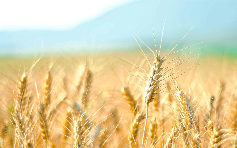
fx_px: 659
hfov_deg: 20.4
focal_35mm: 102
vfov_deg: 12.8
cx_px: 140
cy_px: 90
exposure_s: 1/2000
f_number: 1.8
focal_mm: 50
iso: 100
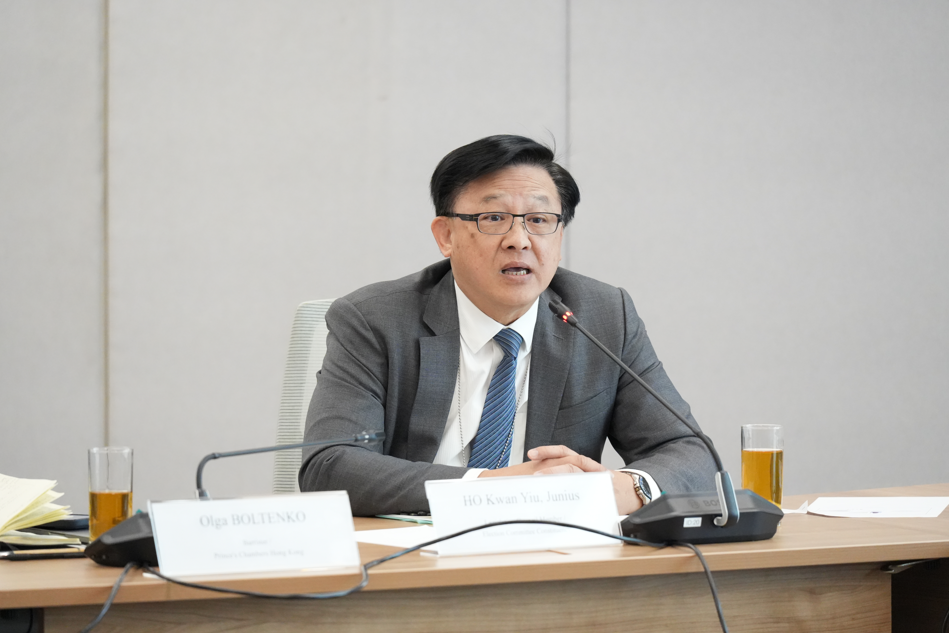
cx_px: 474
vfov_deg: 6.9
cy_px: 316
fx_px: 5272
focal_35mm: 200
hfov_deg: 10.3
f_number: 4.5
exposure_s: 1/250
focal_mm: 200
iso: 10000
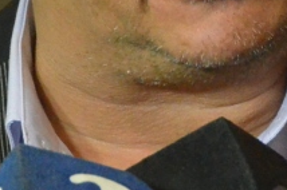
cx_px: 98
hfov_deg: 3.0
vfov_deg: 2.0
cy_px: -74
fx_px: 5432
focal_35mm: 682
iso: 6400
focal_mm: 95
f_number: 7.1
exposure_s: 1/200
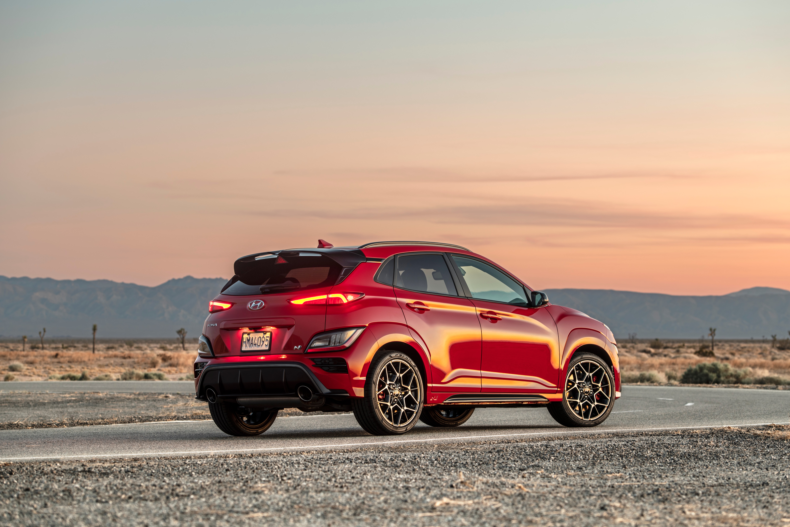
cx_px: 395
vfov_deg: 14.4
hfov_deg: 21.5
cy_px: 264
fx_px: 2085
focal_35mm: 95
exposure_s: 1
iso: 64
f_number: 5
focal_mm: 95
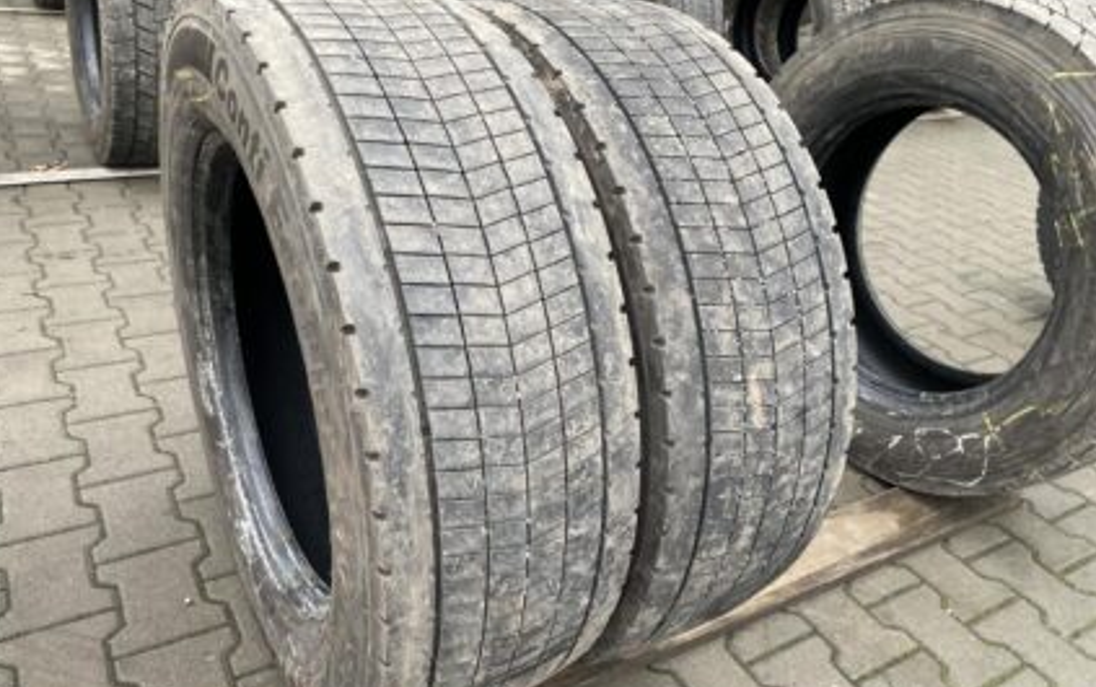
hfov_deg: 66.4
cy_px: 354
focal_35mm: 28
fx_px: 837
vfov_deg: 44.6
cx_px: 544
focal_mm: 4.25
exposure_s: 1/101
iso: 125
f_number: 1.8
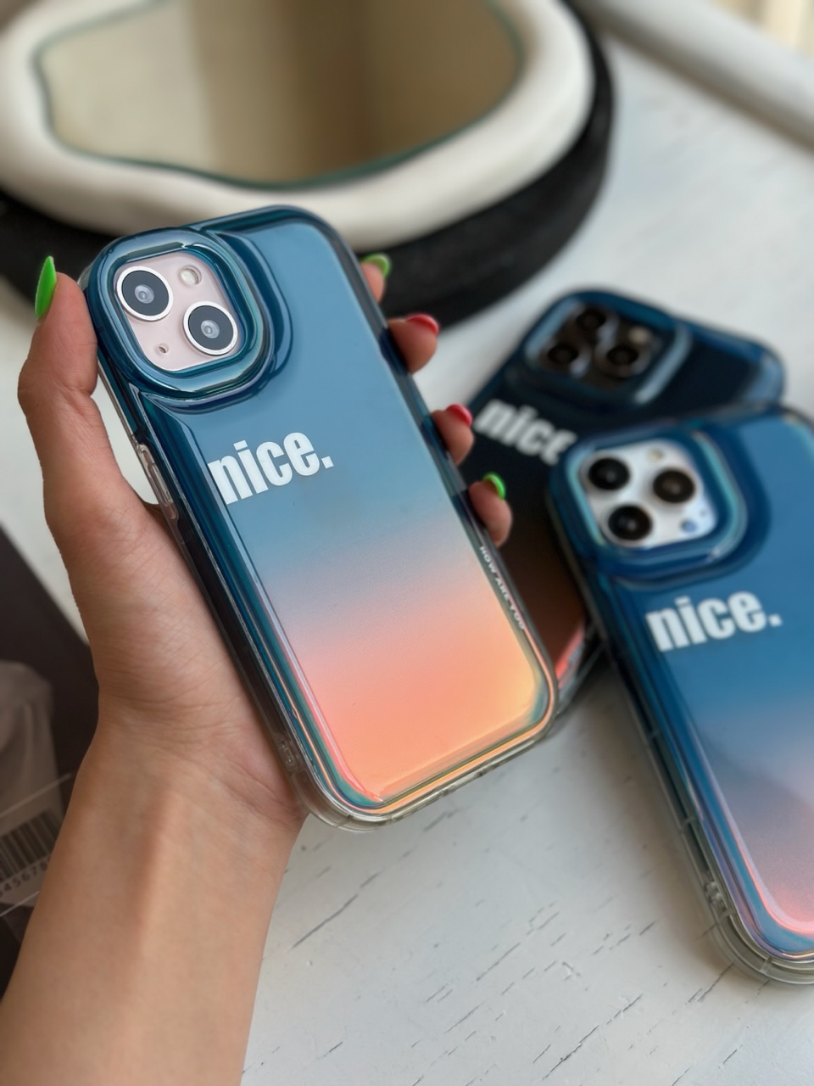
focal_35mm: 48
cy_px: 543
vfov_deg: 39.7
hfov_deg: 30.3
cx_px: 407
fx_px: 1505
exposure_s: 1/543
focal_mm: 6.86
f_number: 1.78
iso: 80
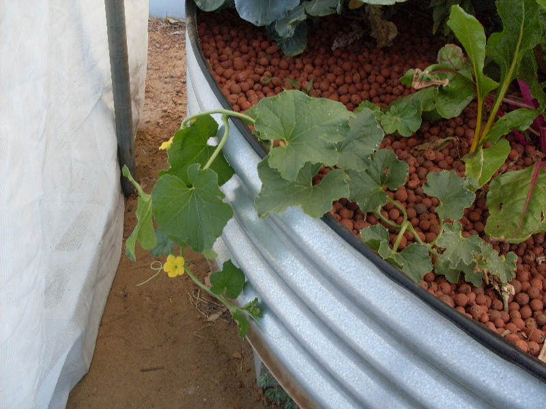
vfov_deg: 37.7
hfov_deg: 49.0
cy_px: 204
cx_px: 273
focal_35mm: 38
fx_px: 599
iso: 80
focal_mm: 6.3
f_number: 2.8
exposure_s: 1/125
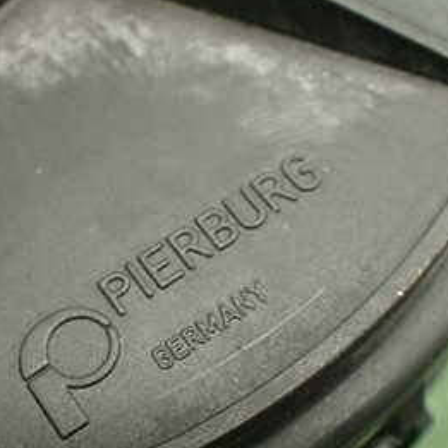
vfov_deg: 28.1
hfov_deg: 28.0
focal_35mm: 61
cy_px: 257
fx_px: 893
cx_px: 151
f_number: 2.3
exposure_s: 1/60
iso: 800
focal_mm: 5.4
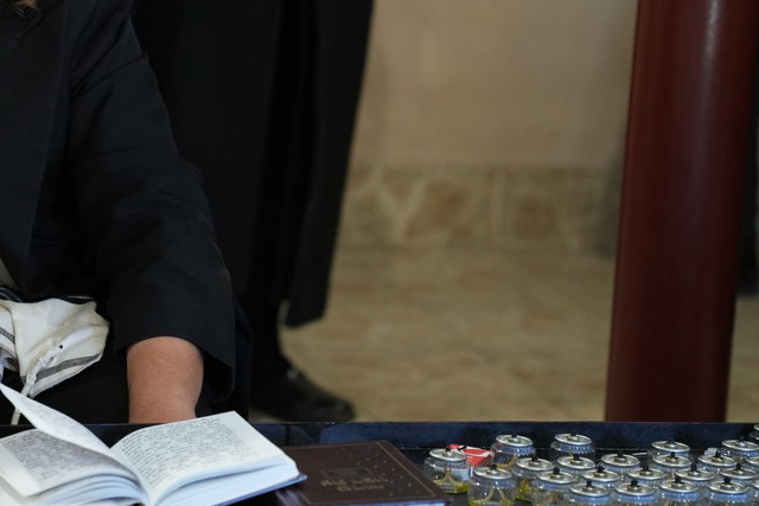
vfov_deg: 10.4
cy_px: 60
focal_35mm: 131
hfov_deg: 15.4
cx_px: 30
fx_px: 2762
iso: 2000
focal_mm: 59.9
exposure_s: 1/125
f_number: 2.8
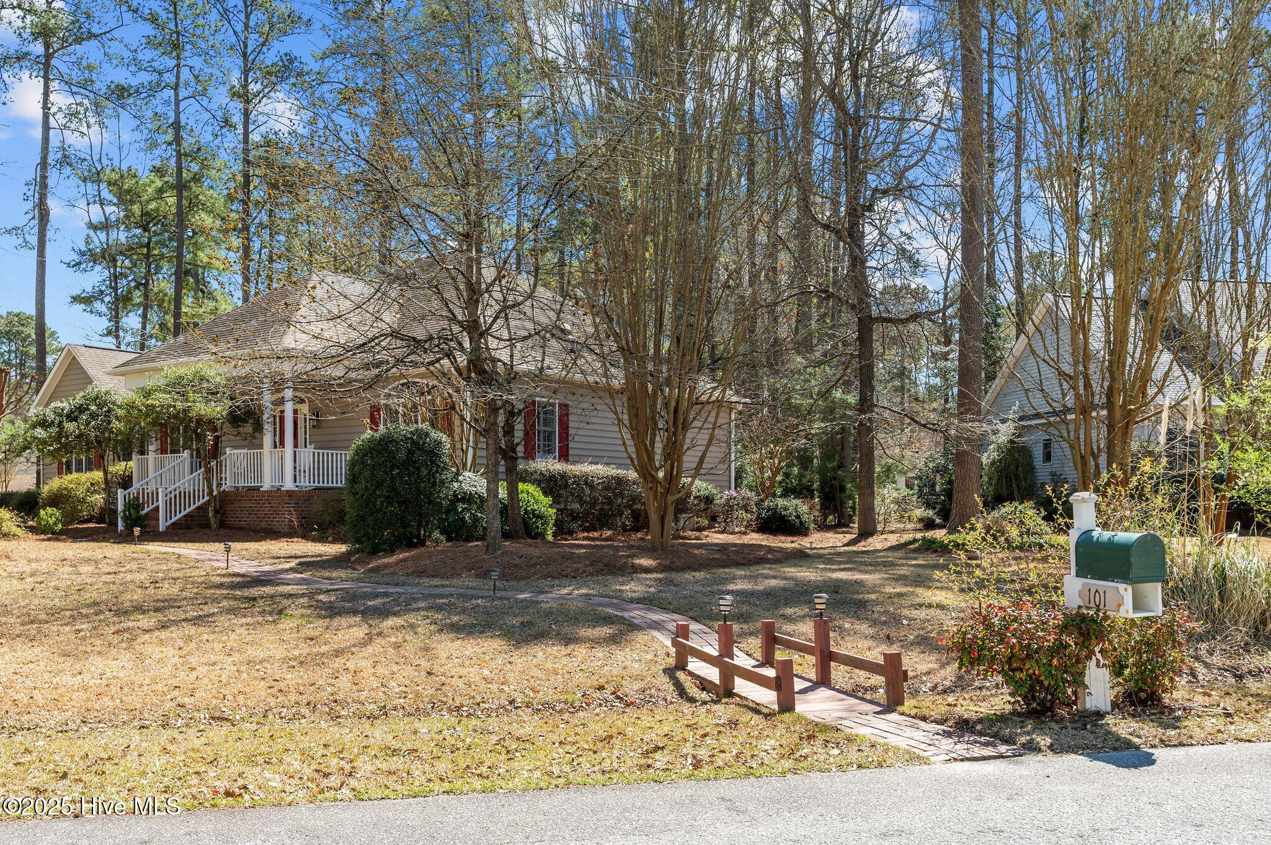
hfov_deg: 58.8
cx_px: 636
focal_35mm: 32
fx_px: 1129
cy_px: 422
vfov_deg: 41.1
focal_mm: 32
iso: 250
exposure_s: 1/200
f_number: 8
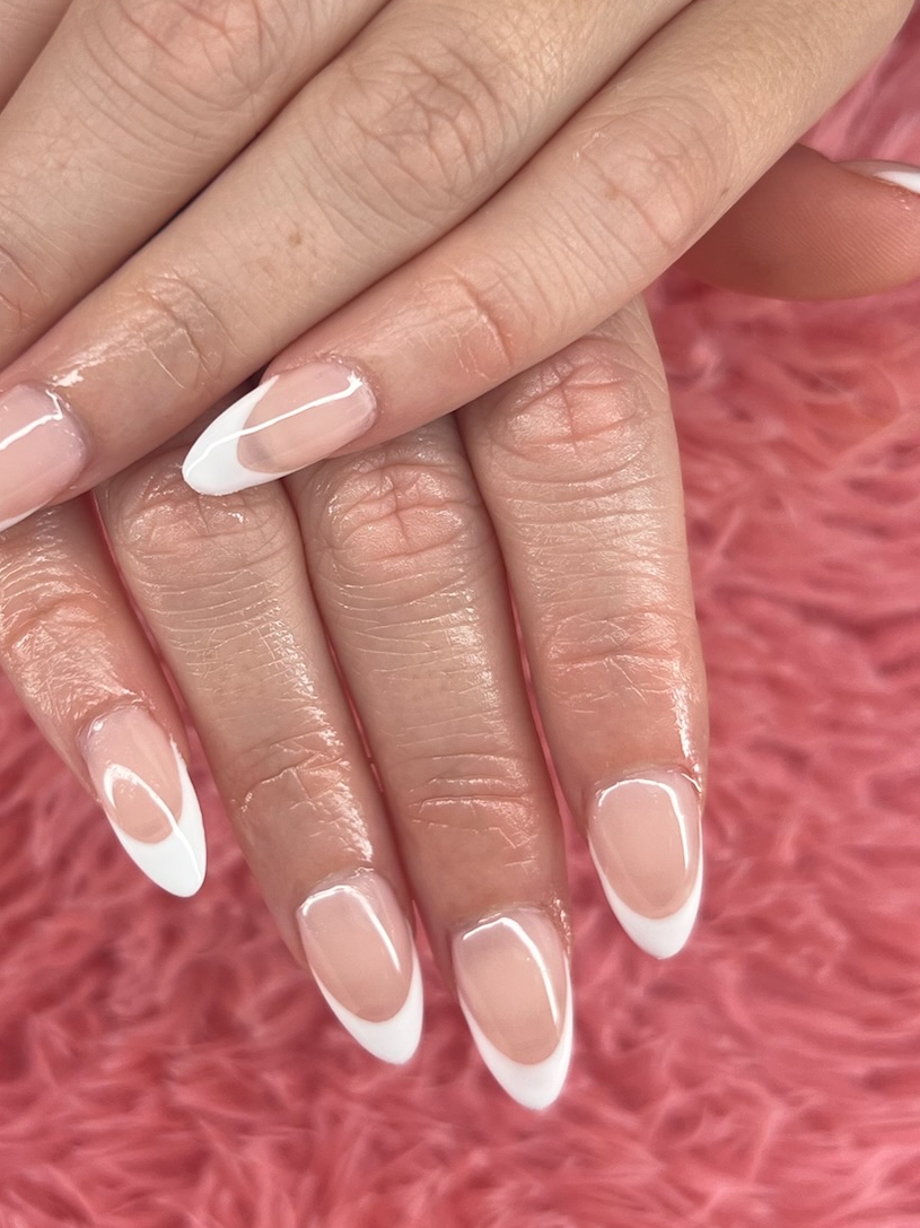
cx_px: 306
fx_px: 1737
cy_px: 526
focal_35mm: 49
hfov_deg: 29.5
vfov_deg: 38.8
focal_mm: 5.7
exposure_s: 1/628
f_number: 1.5
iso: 50
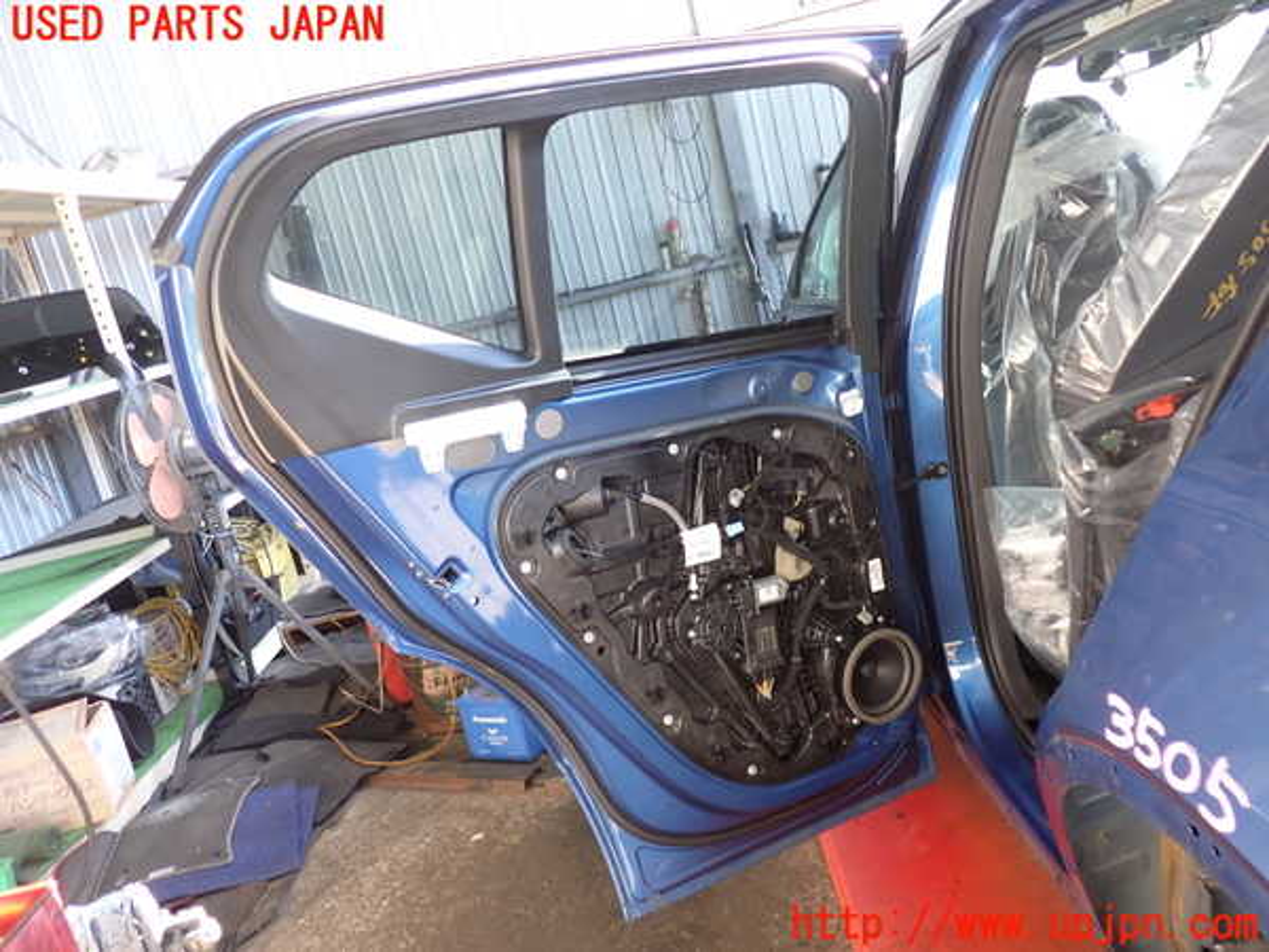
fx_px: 1100
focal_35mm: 30
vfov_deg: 46.8
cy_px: 476
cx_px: 634
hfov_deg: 60.0
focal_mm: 5.4
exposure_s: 1/50
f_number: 2.3
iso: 200
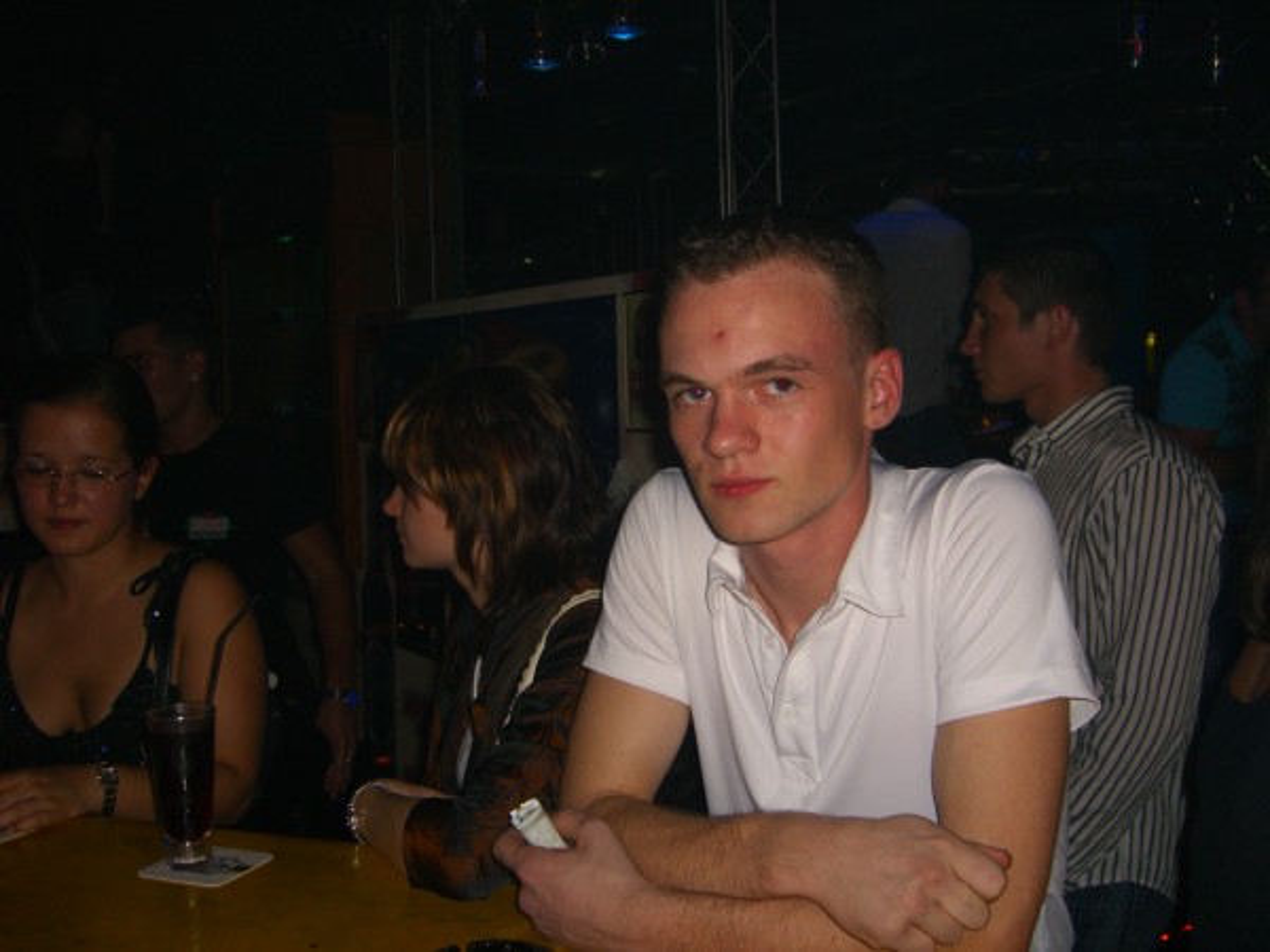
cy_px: 476
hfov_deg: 49.0
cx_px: 635
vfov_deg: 37.7
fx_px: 1394
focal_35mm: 38
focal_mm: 7.9
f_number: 2.8
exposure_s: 1/60
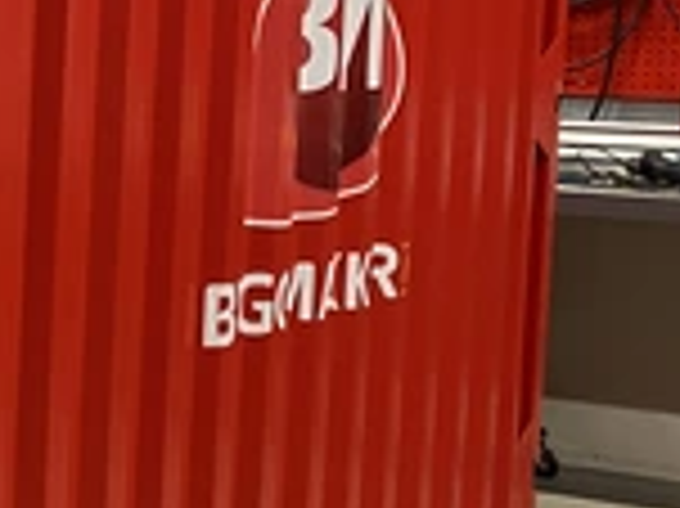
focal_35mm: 110
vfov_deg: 13.4
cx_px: -630
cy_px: 193
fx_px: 2159
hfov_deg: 15.0
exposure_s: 1/50
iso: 200
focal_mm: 4.25
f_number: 1.8
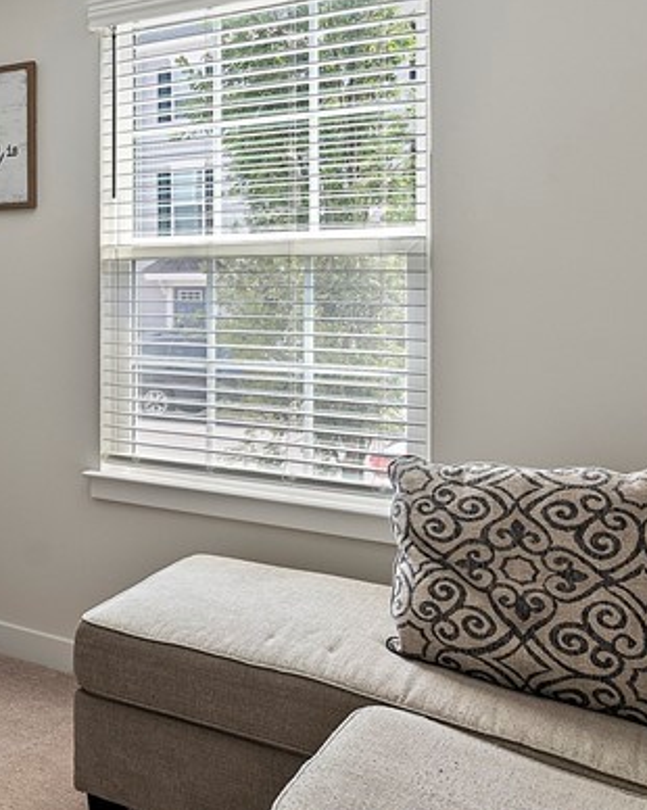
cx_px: -262
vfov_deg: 43.4
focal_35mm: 42
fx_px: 1006
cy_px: 294
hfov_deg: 27.5
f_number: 8
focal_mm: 16
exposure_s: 1/5
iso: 800
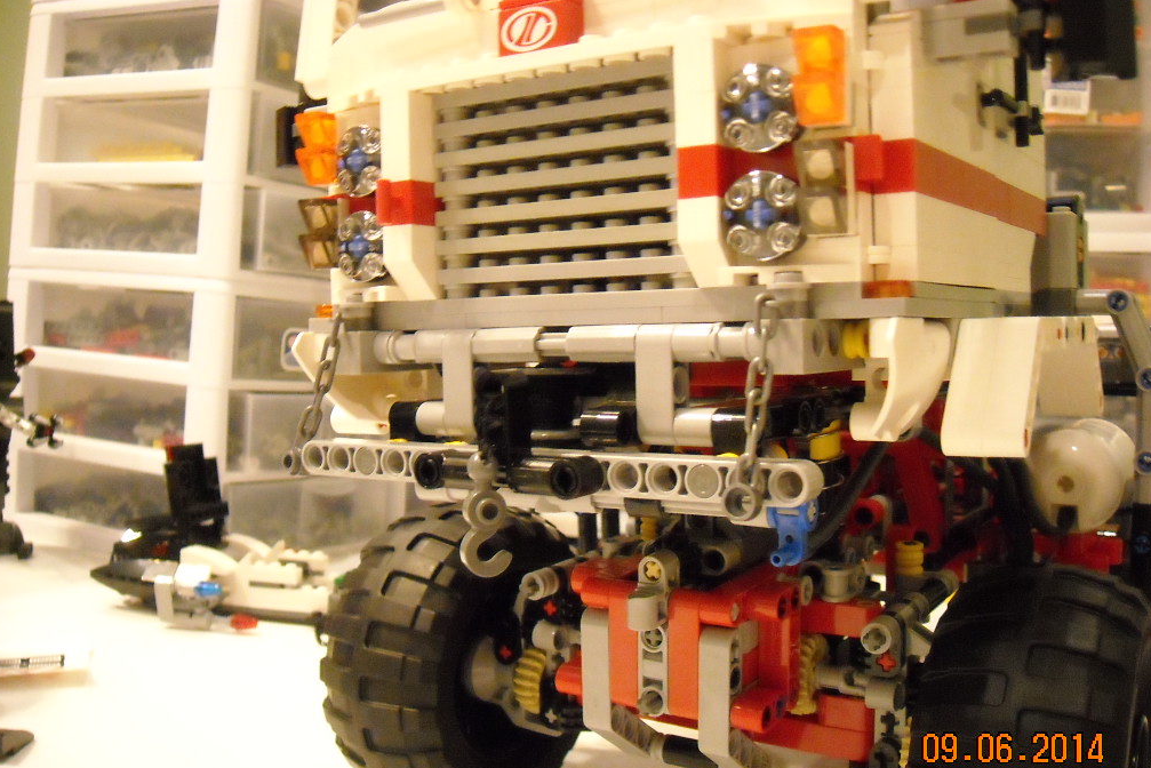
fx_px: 1183
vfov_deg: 36.0
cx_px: 569
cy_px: 401
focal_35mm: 37
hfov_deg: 51.9
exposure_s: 1/20
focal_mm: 5.7
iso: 800
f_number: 2.8
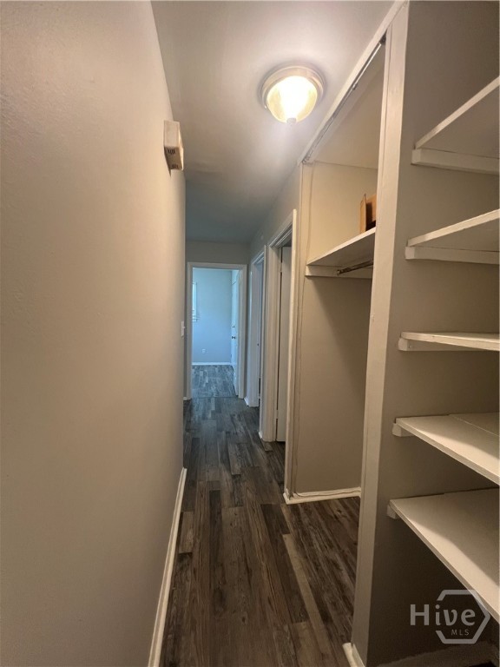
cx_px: 250
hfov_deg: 89.9
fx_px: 250
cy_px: 334
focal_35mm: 13
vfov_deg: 106.2
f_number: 1.8
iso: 320
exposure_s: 1/60
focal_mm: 1.57
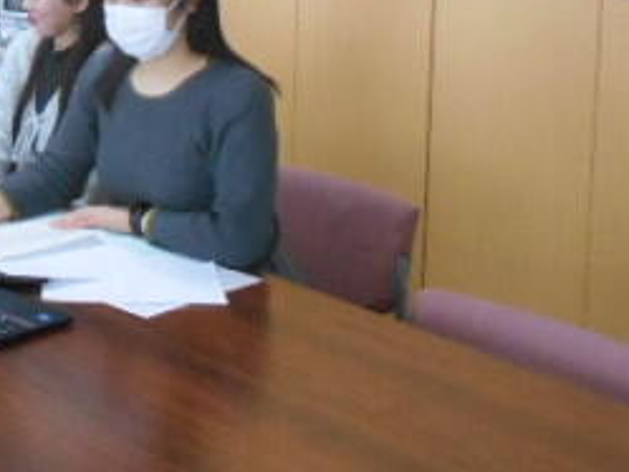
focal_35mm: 77
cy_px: -10
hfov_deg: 24.0
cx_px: -33
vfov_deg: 18.6
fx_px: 1400
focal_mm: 5.1
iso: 800
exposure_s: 1/100
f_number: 3.4
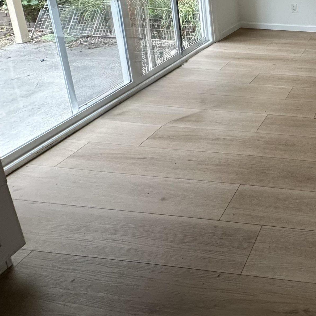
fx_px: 330
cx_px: 365
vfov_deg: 44.9
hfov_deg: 39.4
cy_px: 15
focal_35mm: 32
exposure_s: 1/120
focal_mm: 2.22
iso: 200
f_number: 2.2
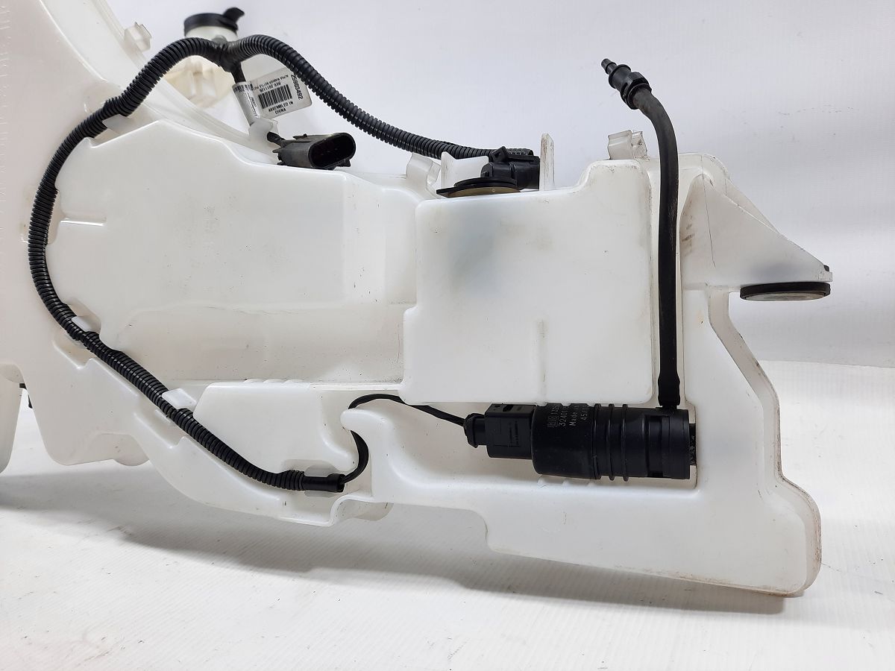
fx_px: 646
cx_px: 448
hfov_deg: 69.4
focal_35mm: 25
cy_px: 336
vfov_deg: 54.9
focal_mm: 4.6
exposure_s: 1/50
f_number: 2
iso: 40
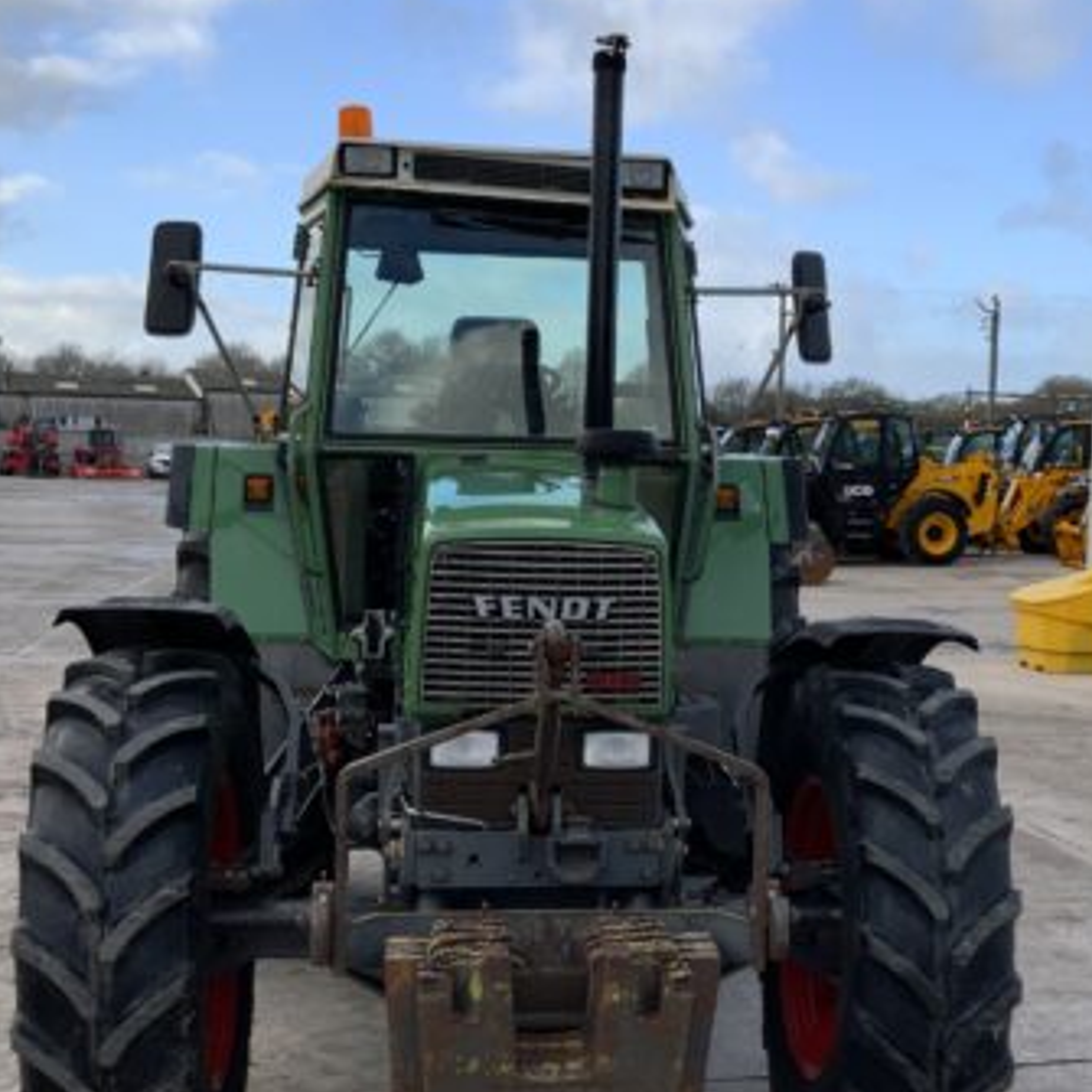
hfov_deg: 34.5
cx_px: 665
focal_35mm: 49
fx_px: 1749
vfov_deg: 34.6
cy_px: 632
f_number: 1.8
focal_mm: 3
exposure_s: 1/739
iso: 16
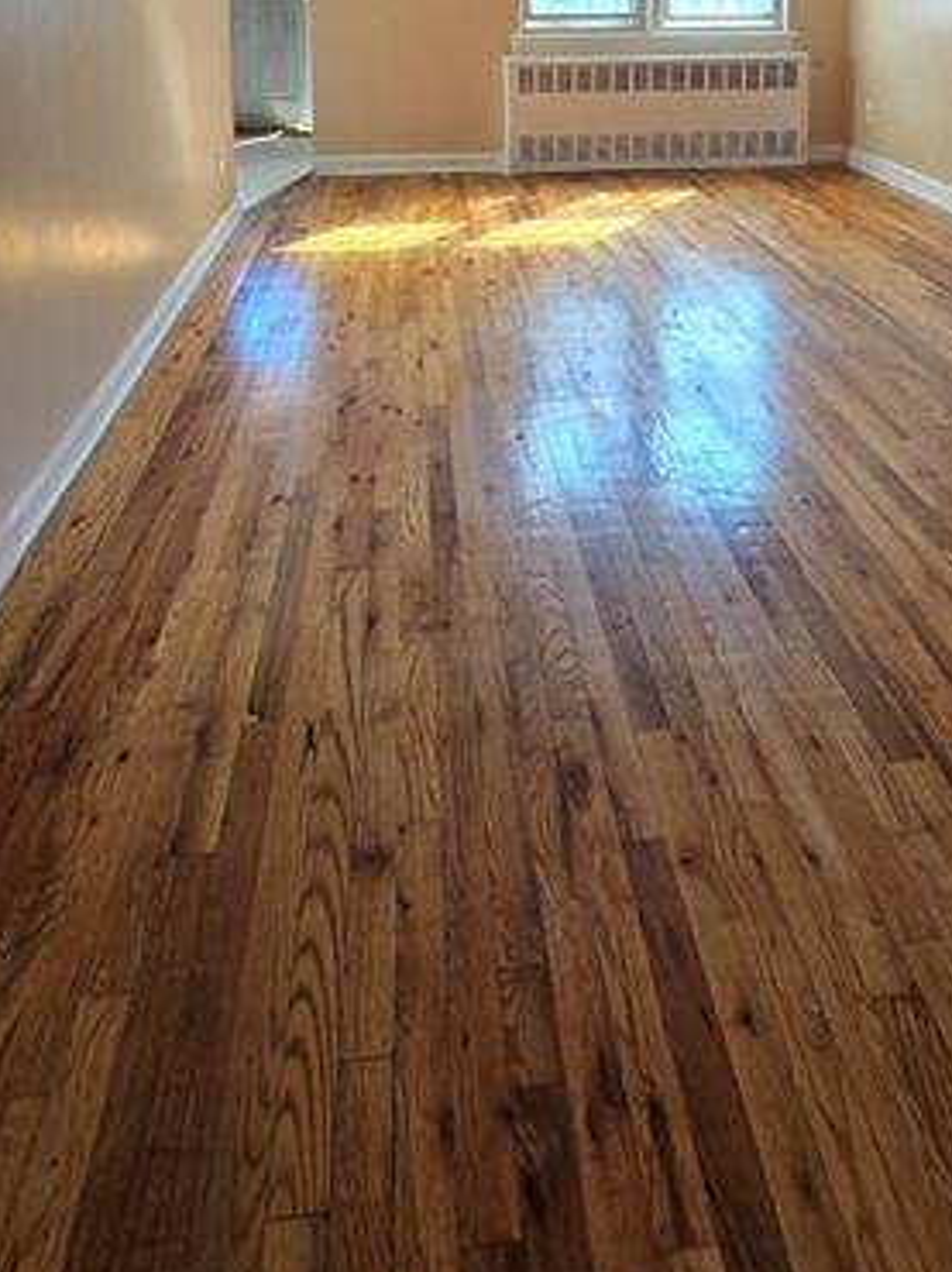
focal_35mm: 27
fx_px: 991
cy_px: 107
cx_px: 536
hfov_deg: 51.2
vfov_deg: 55.7
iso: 50
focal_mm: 2.2
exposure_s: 1/120
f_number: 2.2
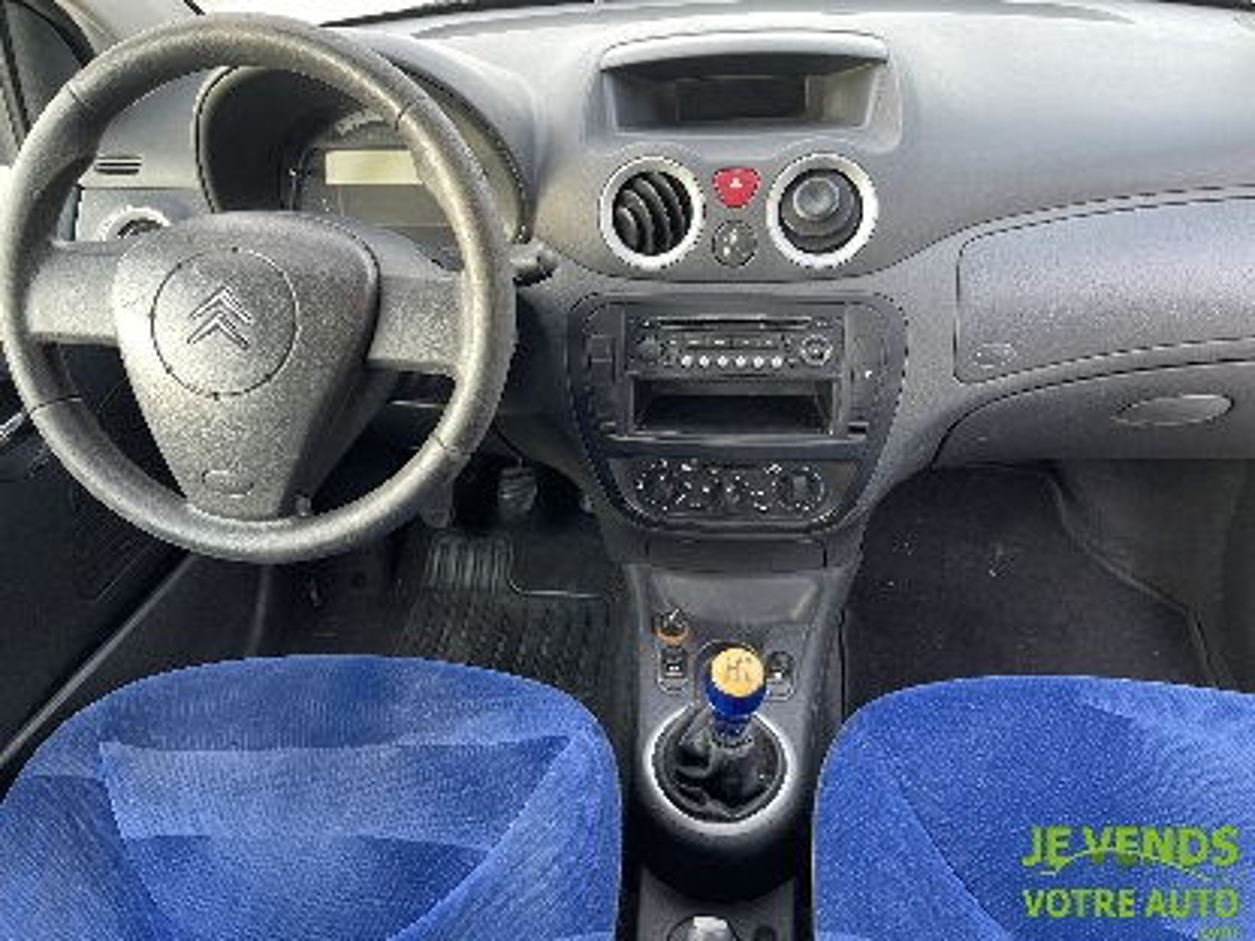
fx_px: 906
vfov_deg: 54.9
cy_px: 470
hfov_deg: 69.4
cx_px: 628
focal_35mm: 25
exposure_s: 1/60
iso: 200
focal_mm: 5.1
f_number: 1.6
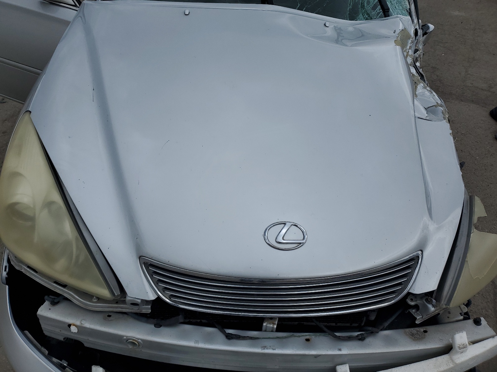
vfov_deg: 53.1
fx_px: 373
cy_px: 186
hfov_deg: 67.3
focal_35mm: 26
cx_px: 248
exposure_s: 1/5000
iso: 50
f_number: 1.5
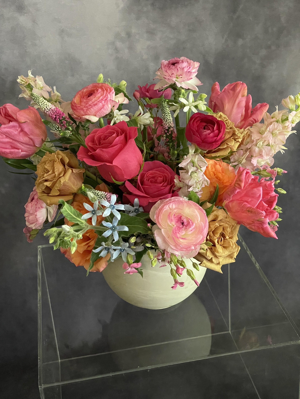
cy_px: 200
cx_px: 150
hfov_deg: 28.0
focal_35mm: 52
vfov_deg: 36.8
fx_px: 601
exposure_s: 1/40
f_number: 2
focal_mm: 6
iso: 800
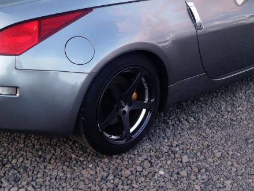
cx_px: 117
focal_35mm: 60
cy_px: 54
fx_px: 440
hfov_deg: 32.2
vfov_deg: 24.2
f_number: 2.4
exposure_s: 1/40
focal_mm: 4.12
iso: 50
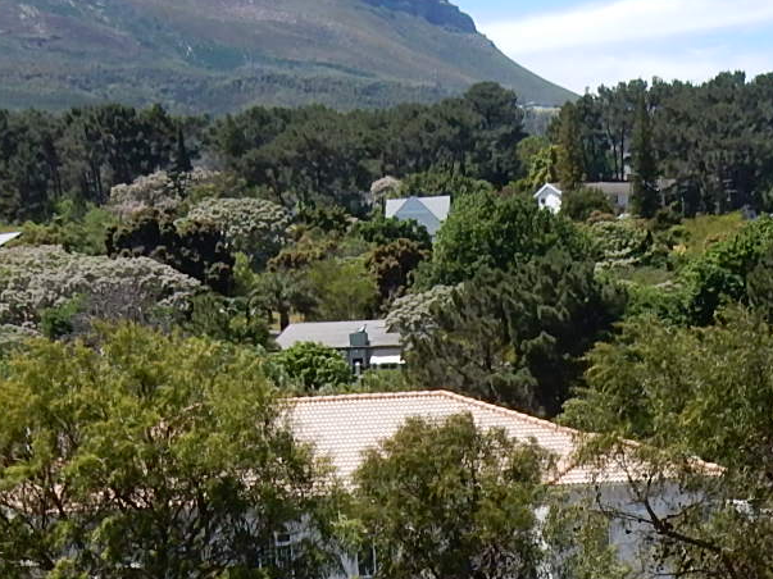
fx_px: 2523
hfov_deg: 17.3
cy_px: 780
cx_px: 583
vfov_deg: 12.6
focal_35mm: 113
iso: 125
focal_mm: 5.4
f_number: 4
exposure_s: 1/800
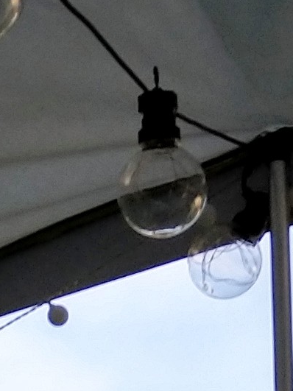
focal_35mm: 190
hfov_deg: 7.8
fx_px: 2145
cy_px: 798
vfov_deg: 9.7
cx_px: -43
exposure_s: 1/1074
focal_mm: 4.28
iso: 100
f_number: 1.75
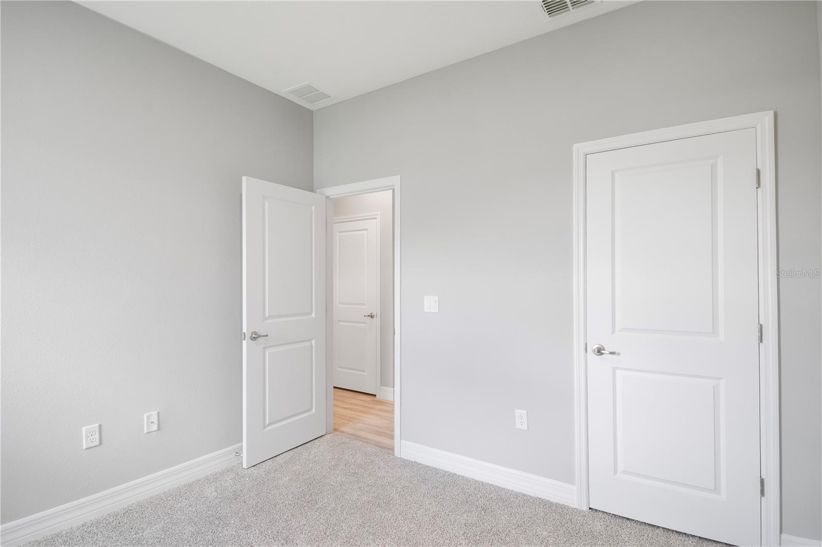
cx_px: 411
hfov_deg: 95.0
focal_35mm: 16
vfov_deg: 72.0
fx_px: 377
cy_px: 274
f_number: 9
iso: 250
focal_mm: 11
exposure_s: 1/80
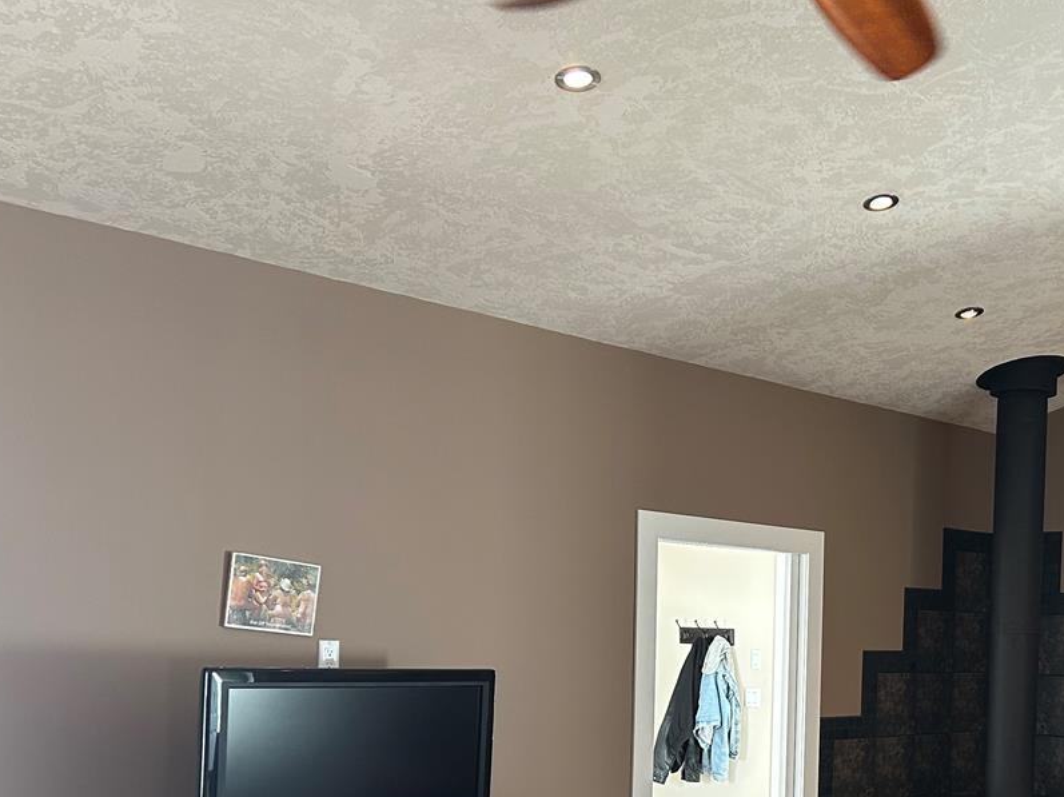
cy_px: 697
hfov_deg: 38.8
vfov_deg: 29.7
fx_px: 1444
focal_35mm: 47
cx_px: 857
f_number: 1.5
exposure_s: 1/60
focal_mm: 5.7
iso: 160
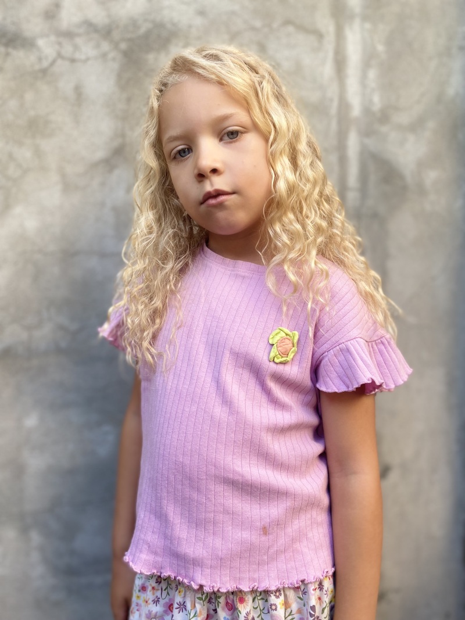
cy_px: 310
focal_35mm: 26
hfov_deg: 53.1
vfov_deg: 67.3
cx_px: 232
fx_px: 466
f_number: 1.8
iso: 40
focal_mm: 4.25
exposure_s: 1/121
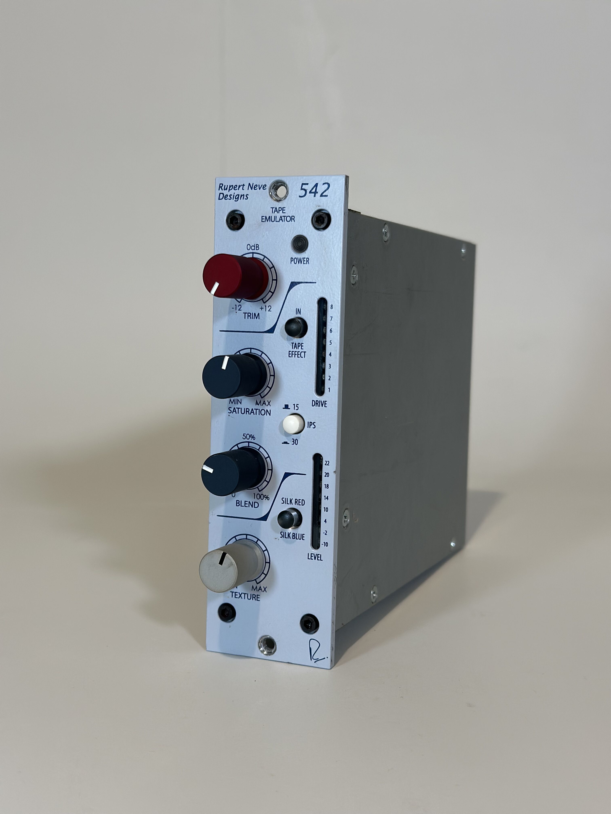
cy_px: 407
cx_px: 306
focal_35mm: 48
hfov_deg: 30.3
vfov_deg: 39.7
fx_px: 1130
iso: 125
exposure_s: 1/100
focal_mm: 6.86
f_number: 1.78
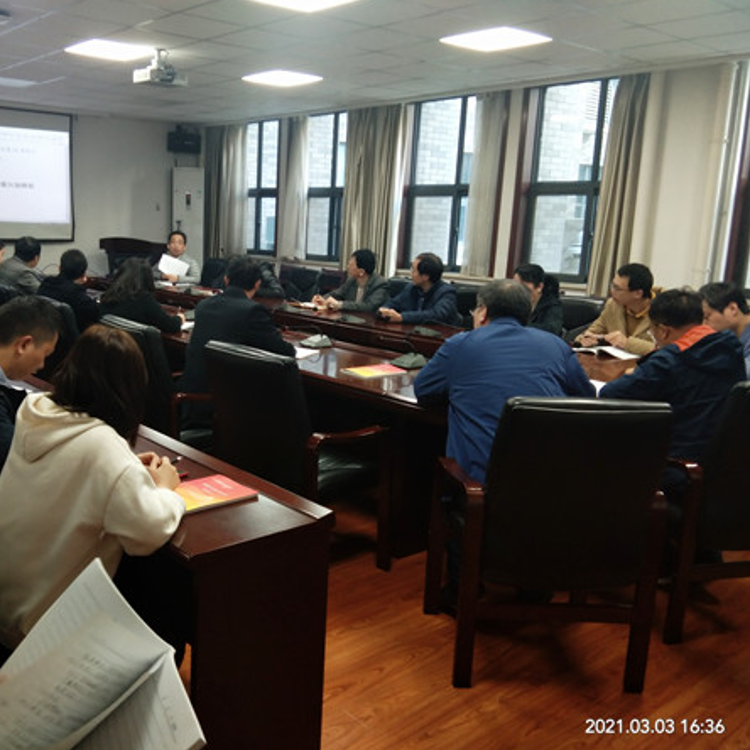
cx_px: 248
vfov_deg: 44.9
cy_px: 375
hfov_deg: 44.3
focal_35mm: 37
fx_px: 907
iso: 250
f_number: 2.2
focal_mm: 3.69
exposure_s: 1/33.3
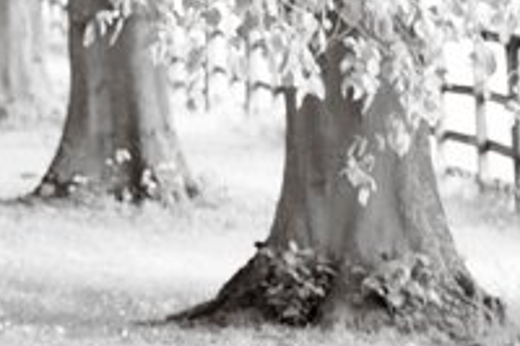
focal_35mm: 564
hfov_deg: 3.6
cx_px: -590
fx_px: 8140
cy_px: 79
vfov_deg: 2.4
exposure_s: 1/80
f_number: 5.6
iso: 800
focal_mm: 116
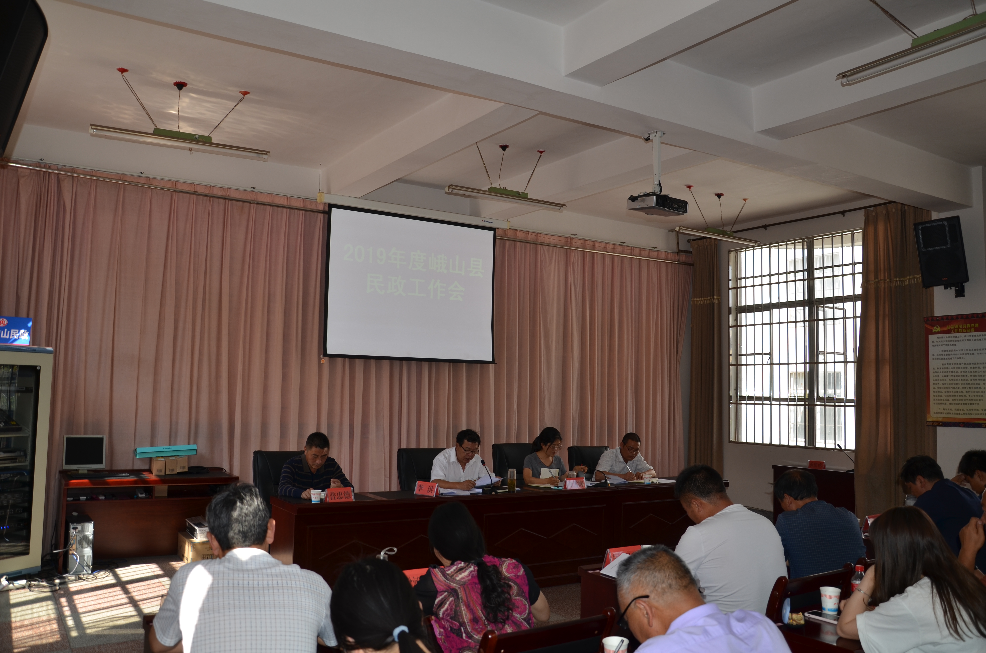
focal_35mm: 27
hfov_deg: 67.5
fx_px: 738
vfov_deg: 47.7
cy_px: 326
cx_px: 493
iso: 110
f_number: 4
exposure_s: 1/250
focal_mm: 18
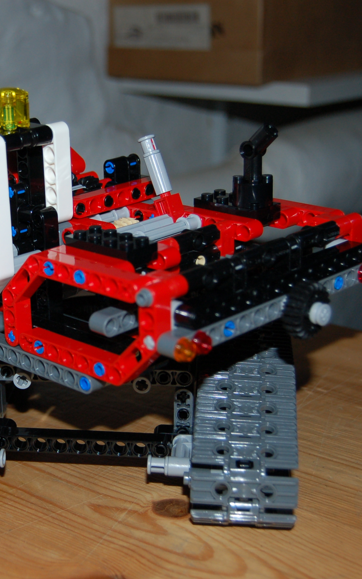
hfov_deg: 18.5
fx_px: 1089
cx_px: 27
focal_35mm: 69
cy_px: 290
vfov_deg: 29.8
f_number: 4.2
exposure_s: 1/60
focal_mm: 30
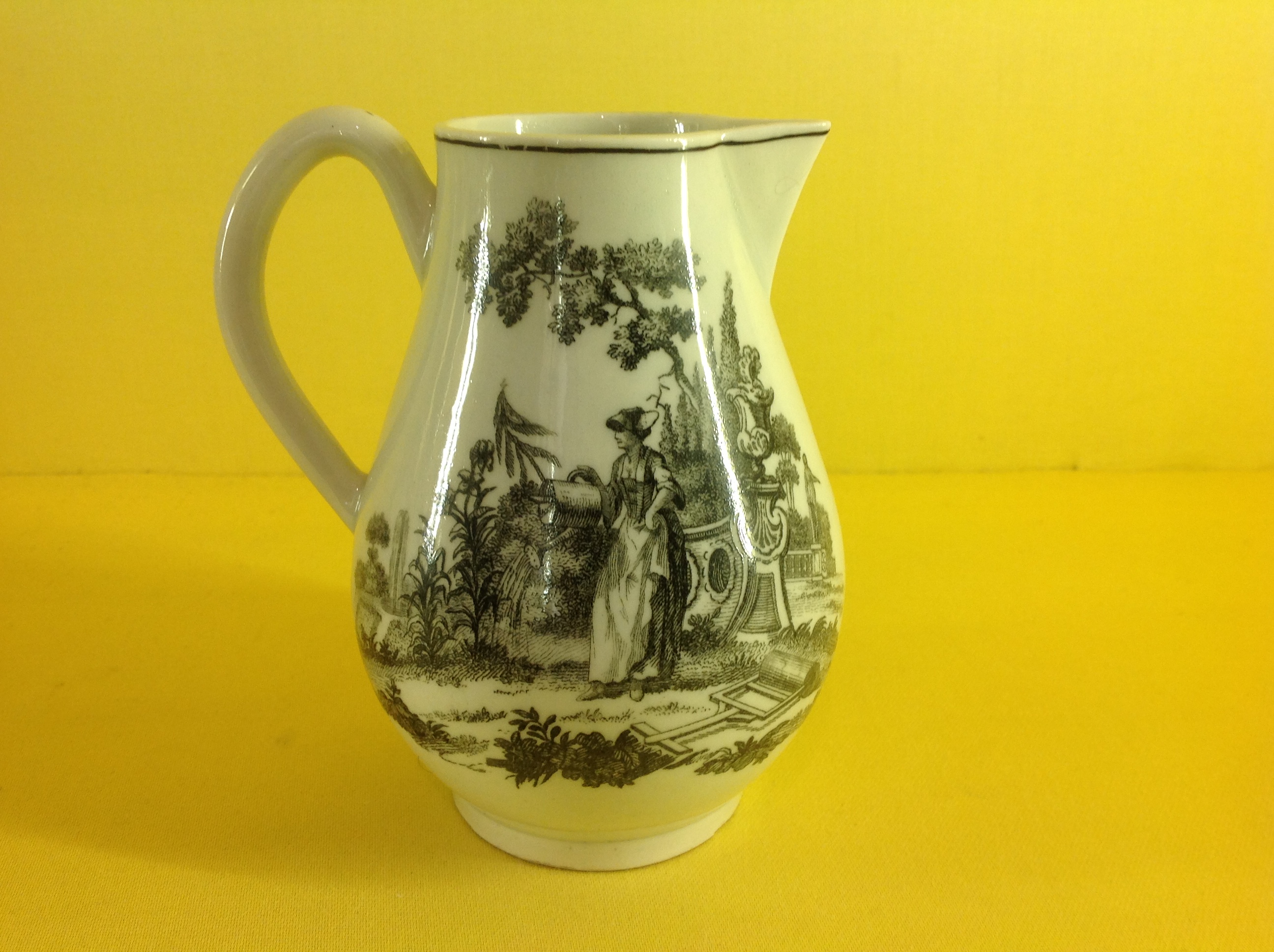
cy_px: 476
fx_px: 1286
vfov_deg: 40.6
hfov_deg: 52.7
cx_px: 637
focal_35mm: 35
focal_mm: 4.28
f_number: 2.4
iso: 50
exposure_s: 1/30
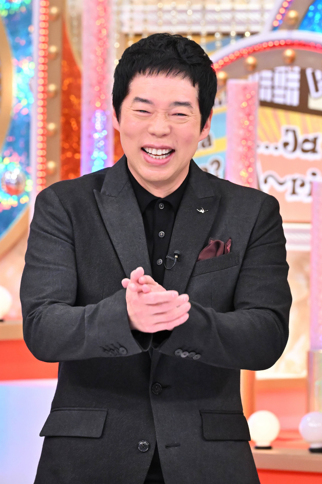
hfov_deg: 4.6
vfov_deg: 6.9
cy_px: 242
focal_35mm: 300
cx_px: 161
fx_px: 4026
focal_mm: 200
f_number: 4.5
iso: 3200
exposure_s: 1/400
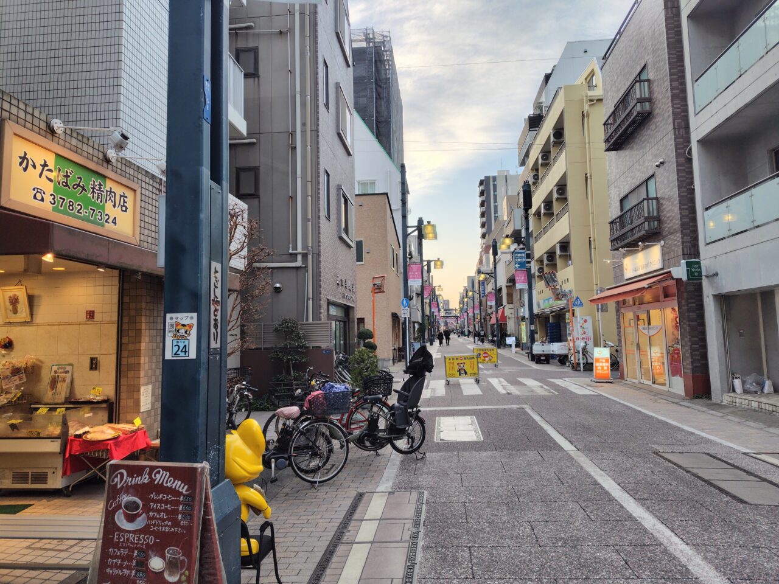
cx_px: 390
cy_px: 292
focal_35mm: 23
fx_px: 518
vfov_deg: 58.9
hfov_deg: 73.9
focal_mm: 5.6
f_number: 1.9
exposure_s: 1/120
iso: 76
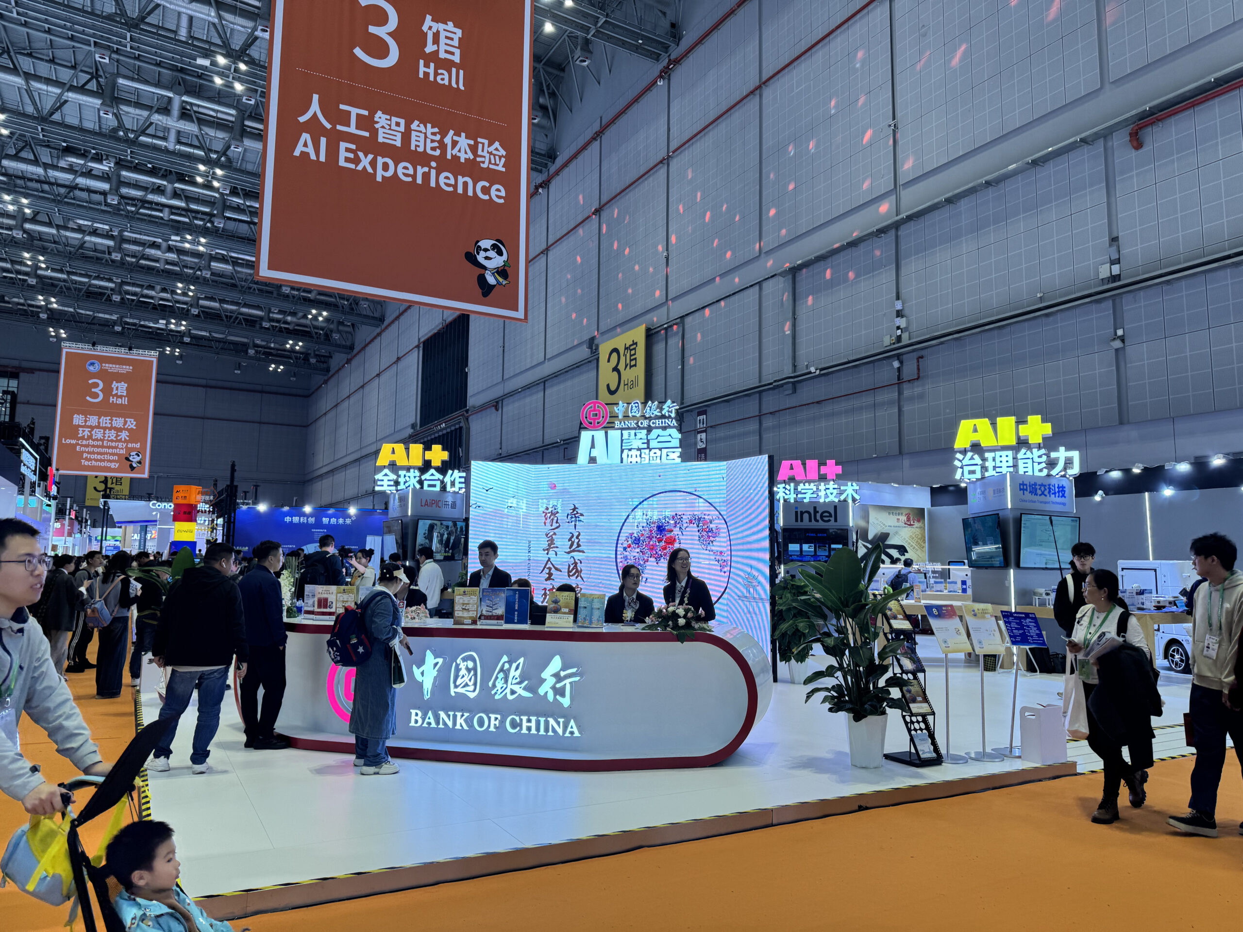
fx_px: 862
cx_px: 622
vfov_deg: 56.8
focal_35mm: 24
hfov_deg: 71.6
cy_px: 466
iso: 64
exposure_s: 1/100
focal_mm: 6.76
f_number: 1.78
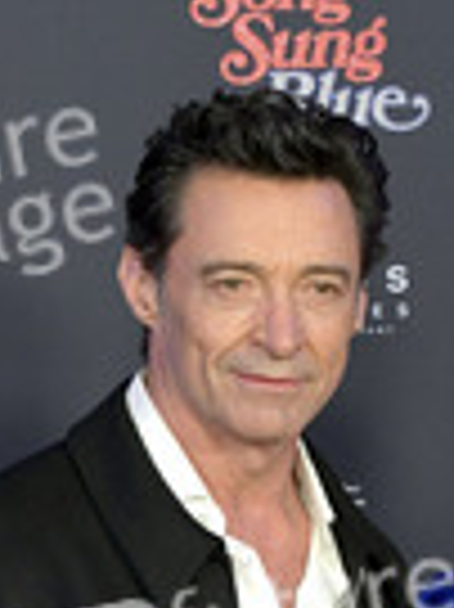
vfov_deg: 9.6
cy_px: 892
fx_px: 3503
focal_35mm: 200
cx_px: 373
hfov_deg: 7.4
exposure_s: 1/200
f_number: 5.6
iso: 1600
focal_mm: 70
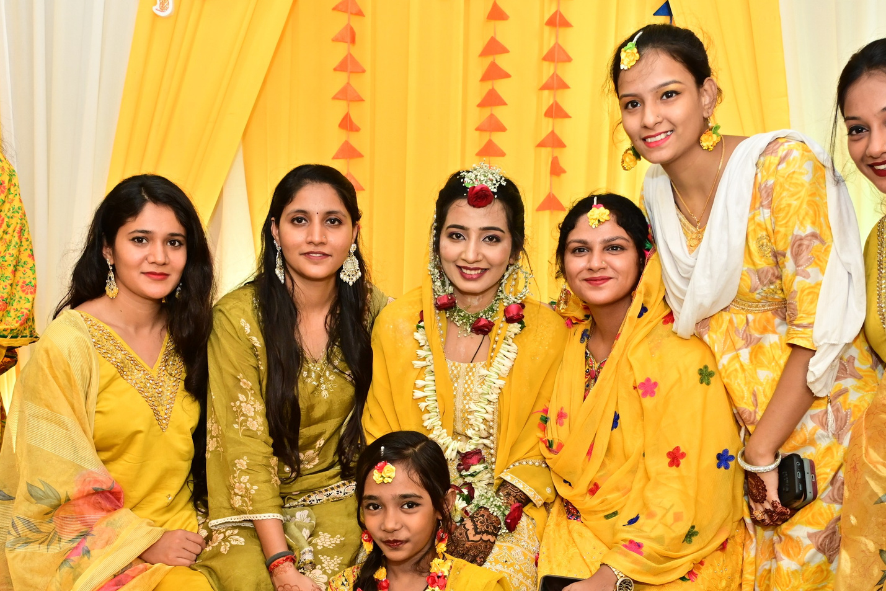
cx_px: 412
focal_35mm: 43
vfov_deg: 30.7
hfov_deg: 45.4
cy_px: 445
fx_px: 1058
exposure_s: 1/200
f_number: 5
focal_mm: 24
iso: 1250
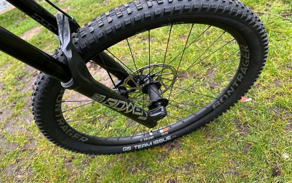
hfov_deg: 62.6
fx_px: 239
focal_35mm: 30
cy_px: 58
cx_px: 124
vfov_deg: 41.2
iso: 100
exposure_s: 1/121
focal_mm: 6.86
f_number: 1.78
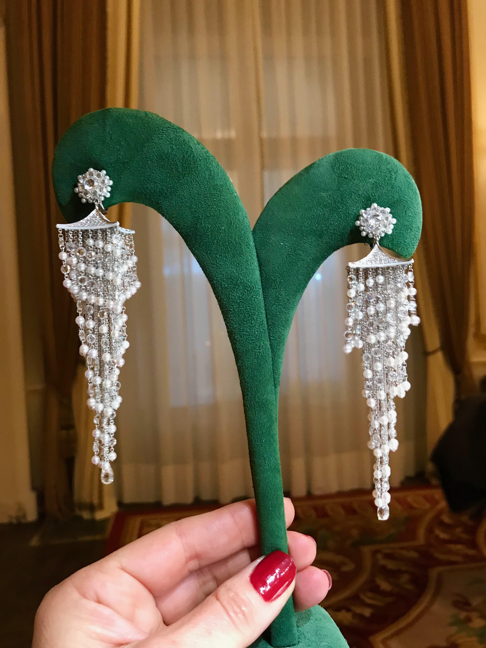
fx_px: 524
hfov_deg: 49.7
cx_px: 243
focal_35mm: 28
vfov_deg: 63.4
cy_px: 324
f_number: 1.8
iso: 64
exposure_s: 1/17
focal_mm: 3.99
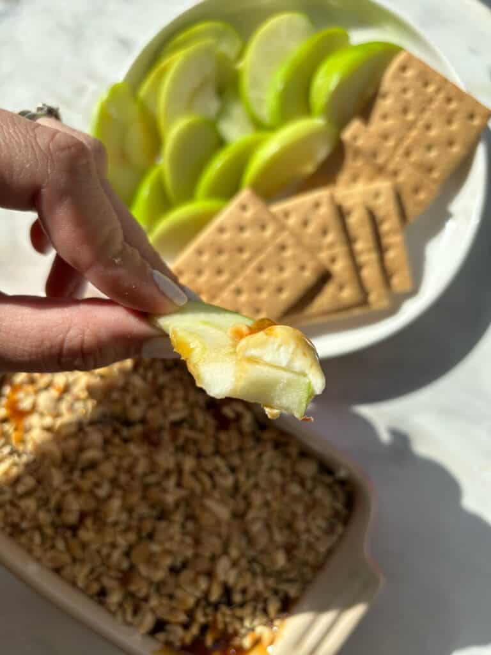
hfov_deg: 53.1
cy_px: 328
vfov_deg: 67.3
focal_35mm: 26
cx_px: 246
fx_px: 492
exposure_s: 1/1695
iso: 50
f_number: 1.6
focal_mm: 5.96
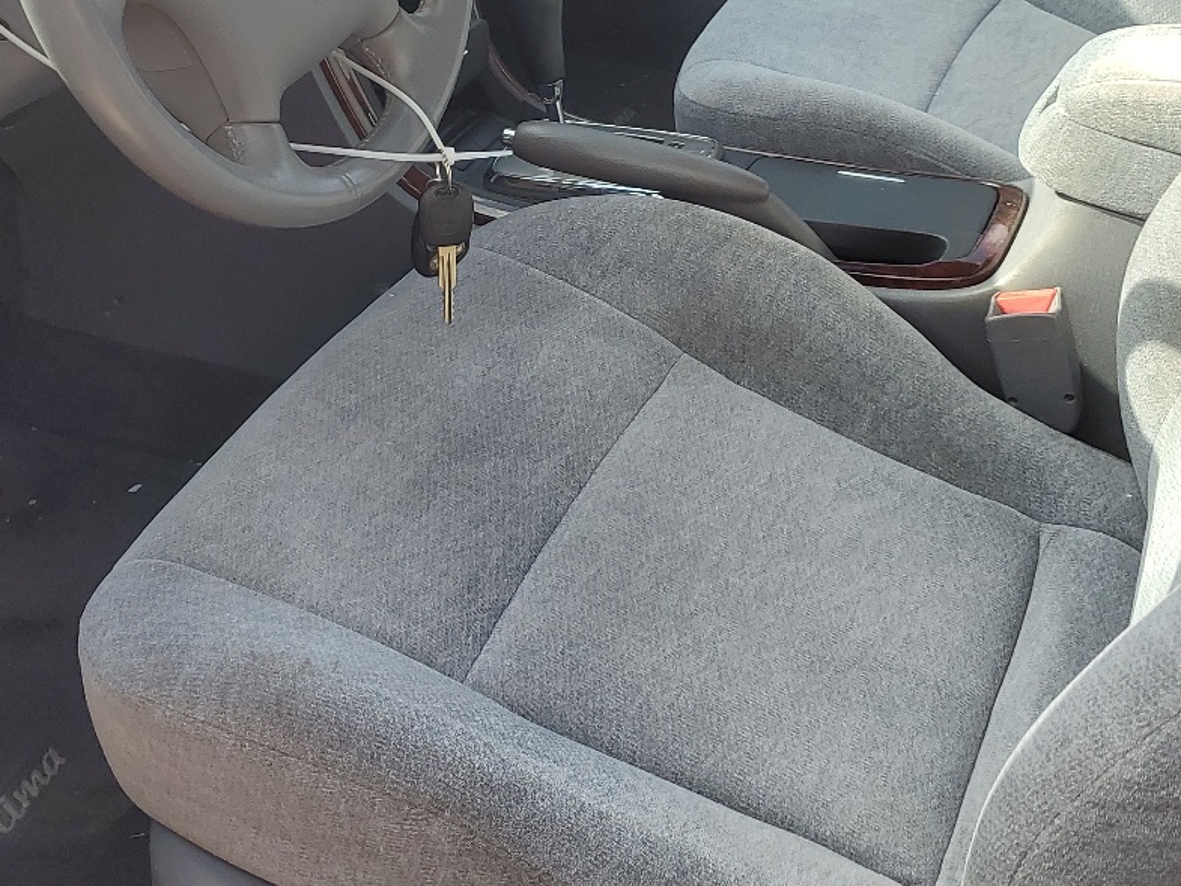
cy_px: 289
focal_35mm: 53
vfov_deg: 27.4
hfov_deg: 36.1
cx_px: 545
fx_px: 1808
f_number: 1.5
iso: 50
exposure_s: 1/769
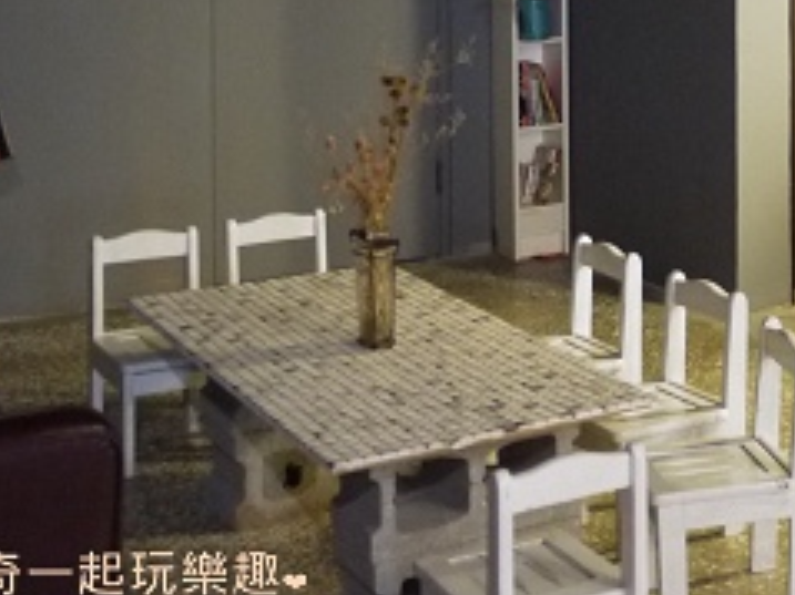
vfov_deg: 18.5
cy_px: -136
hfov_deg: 25.0
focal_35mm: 75
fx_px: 1722
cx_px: 755
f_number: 2.5
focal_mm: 14
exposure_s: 1/20
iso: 800
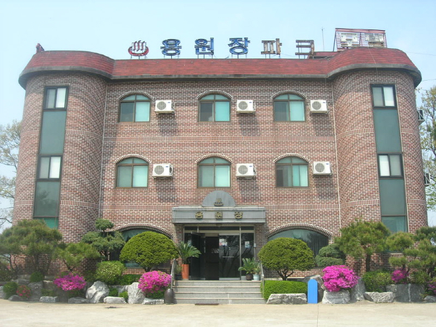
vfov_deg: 37.7
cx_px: 218
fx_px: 479
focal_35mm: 38
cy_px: 164
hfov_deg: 49.0
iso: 64
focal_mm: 7.8
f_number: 4.8
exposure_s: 1/303
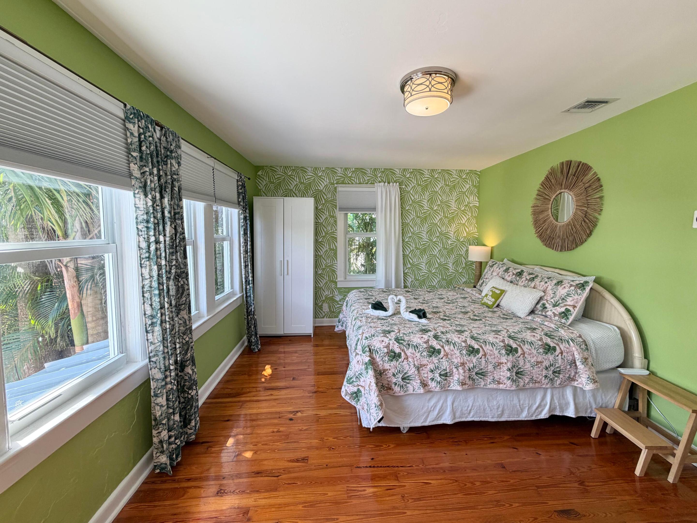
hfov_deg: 102.1
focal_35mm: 14
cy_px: 262
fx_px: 282
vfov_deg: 85.7
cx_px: 348
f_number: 2.2
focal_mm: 2.22
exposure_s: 1/120
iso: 100
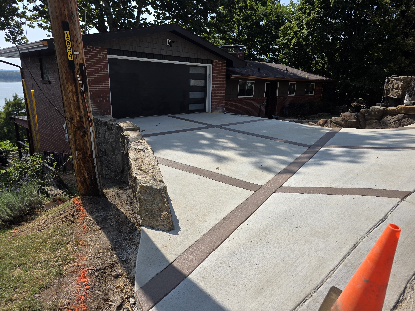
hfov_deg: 73.9
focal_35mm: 23
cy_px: 156
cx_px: 208
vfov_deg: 58.9
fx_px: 276
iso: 80
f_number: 1.7
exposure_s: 1/5153
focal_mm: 6.3
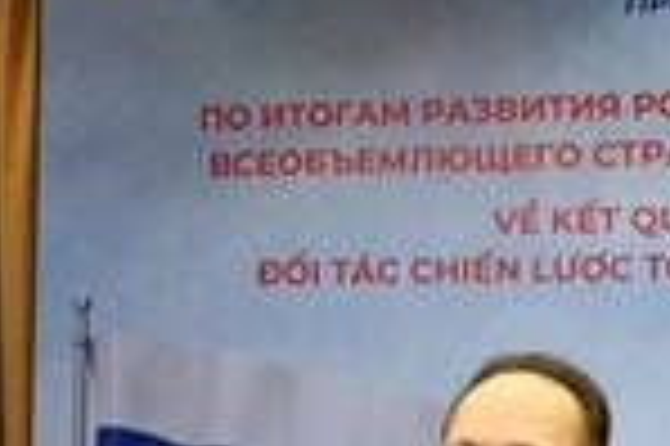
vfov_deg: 13.7
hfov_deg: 20.7
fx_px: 1822
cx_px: 472
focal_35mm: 98
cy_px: 469
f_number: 3.5
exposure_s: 1/160
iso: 2000
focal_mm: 18
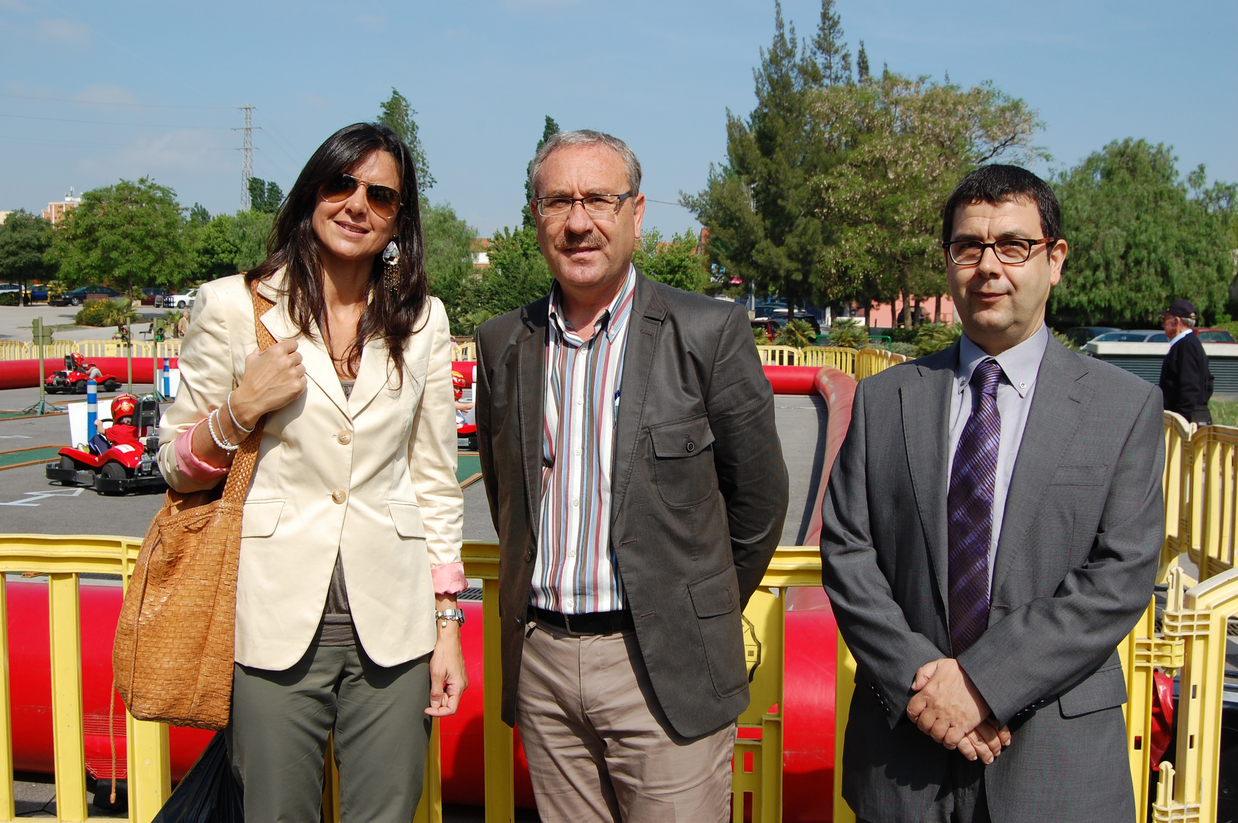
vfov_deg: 34.1
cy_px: 412
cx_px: 619
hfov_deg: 49.6
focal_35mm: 39
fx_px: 1340
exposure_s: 1/320
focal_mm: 26
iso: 200
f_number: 9
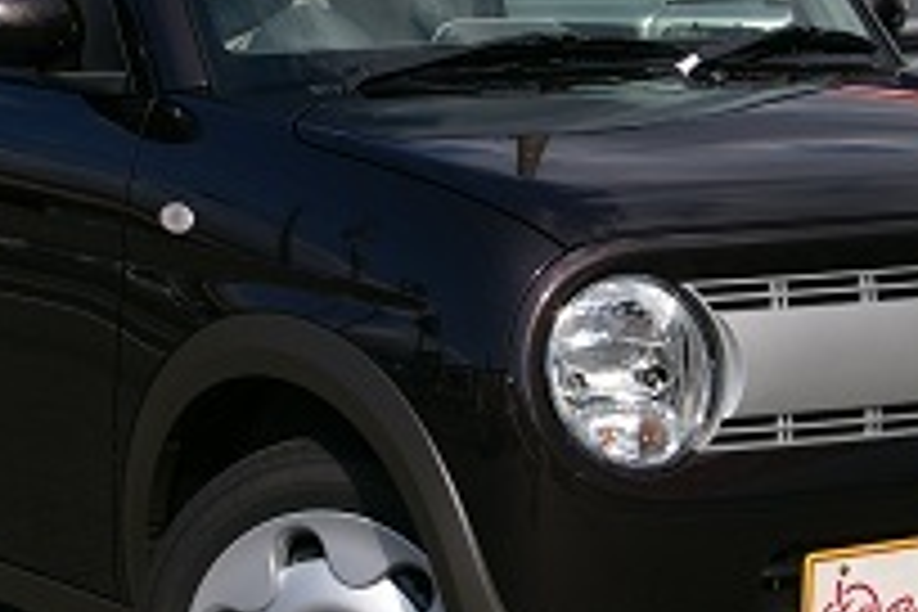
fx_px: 3091
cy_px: 198
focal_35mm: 121
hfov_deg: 16.9
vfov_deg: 11.3
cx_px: 382
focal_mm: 33
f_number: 8
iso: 200
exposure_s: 1/500
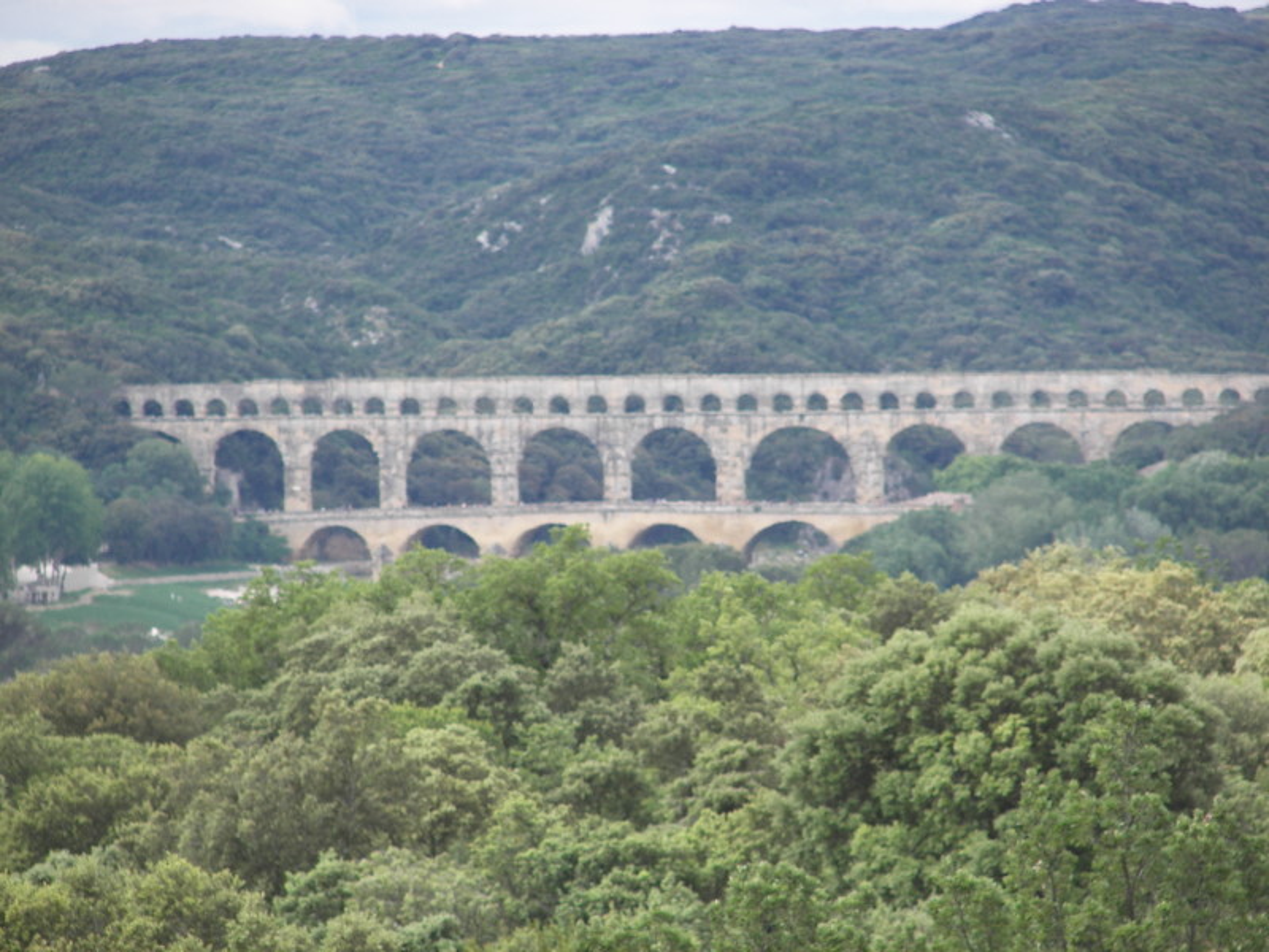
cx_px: 634
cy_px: 476
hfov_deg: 5.1
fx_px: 14224
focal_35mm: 388
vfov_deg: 3.8
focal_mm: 64.4
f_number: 3.6
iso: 50
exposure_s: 1/250
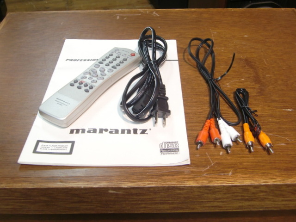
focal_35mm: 39
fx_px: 333
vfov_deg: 36.8
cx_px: 148
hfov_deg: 47.9
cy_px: 111
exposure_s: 1/30
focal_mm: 6.9
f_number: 3
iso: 200
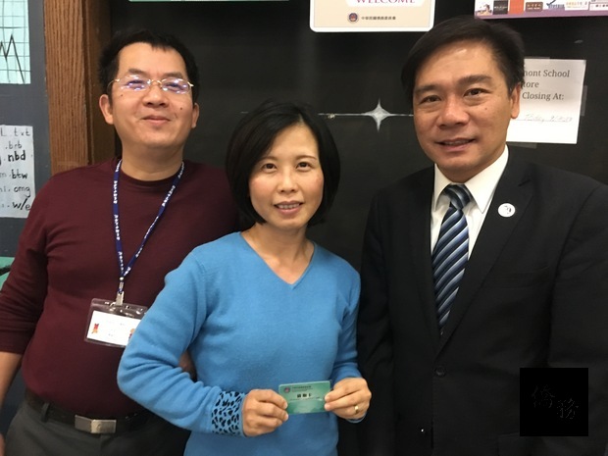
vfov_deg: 48.2
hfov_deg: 61.7
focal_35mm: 29
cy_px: 228
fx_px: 509
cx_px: 304
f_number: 2.2
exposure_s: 1/15
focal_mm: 4.15
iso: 320
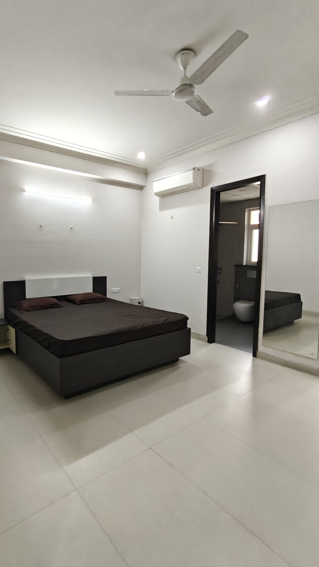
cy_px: 278
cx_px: 114
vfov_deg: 92.7
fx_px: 271
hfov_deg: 60.0
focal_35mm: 18
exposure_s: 1/50
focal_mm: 1.68
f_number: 2.2
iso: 320
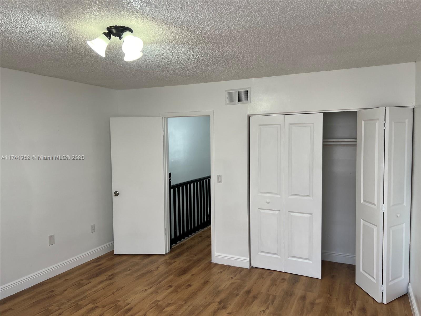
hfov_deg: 67.3
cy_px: 158
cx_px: 210
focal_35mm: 26
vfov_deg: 53.1
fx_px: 316
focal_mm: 5.7
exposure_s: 1/120
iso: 80
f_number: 1.5
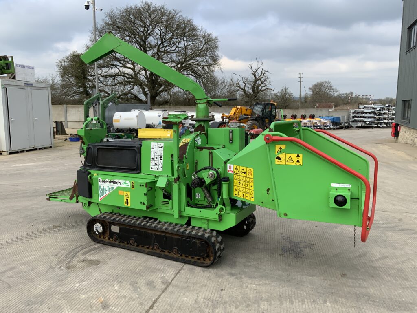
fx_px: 349
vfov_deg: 48.2
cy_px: 156
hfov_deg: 61.7
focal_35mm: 29
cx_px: 208
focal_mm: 3
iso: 16
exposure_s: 1/1342
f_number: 1.8
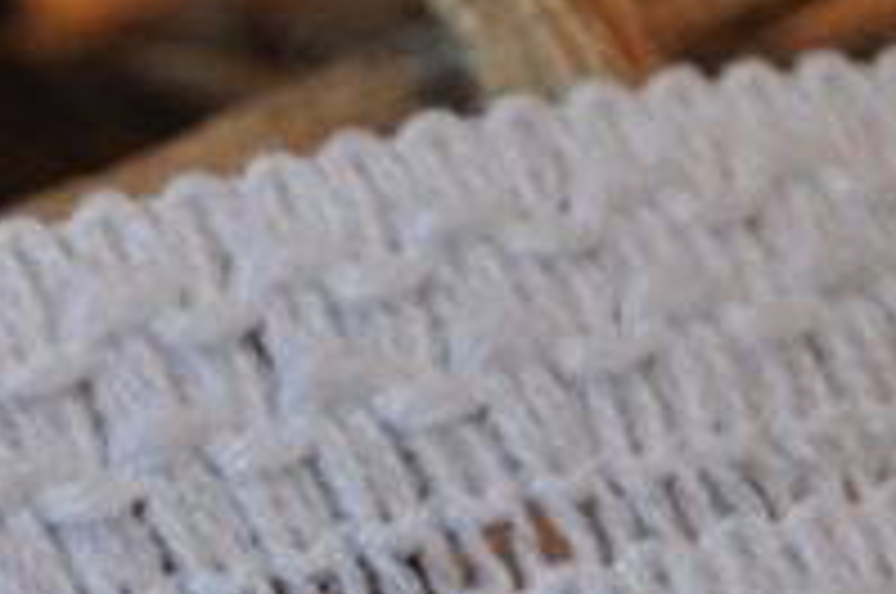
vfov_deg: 4.9
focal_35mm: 277
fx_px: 6883
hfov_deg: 7.3
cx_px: -360
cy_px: 956
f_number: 5
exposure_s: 1/60
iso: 640
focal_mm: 46
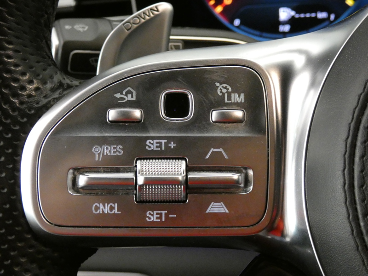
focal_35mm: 72
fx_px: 765
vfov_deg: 20.4
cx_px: 184
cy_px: 138
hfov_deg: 27.0
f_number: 4.3
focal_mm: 12.9
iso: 1600
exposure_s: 1/25
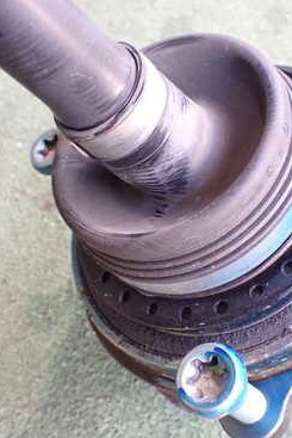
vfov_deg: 38.9
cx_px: 187
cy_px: 211
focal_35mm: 51
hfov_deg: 26.4
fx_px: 620
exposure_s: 1/80
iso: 800
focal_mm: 5.4
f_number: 2.3
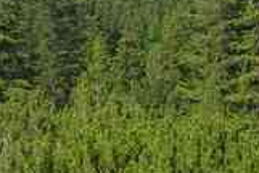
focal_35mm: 266
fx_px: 1917
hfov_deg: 7.7
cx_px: -49
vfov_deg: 5.2
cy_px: 74
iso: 200
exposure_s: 1/60
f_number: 10
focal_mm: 29.4
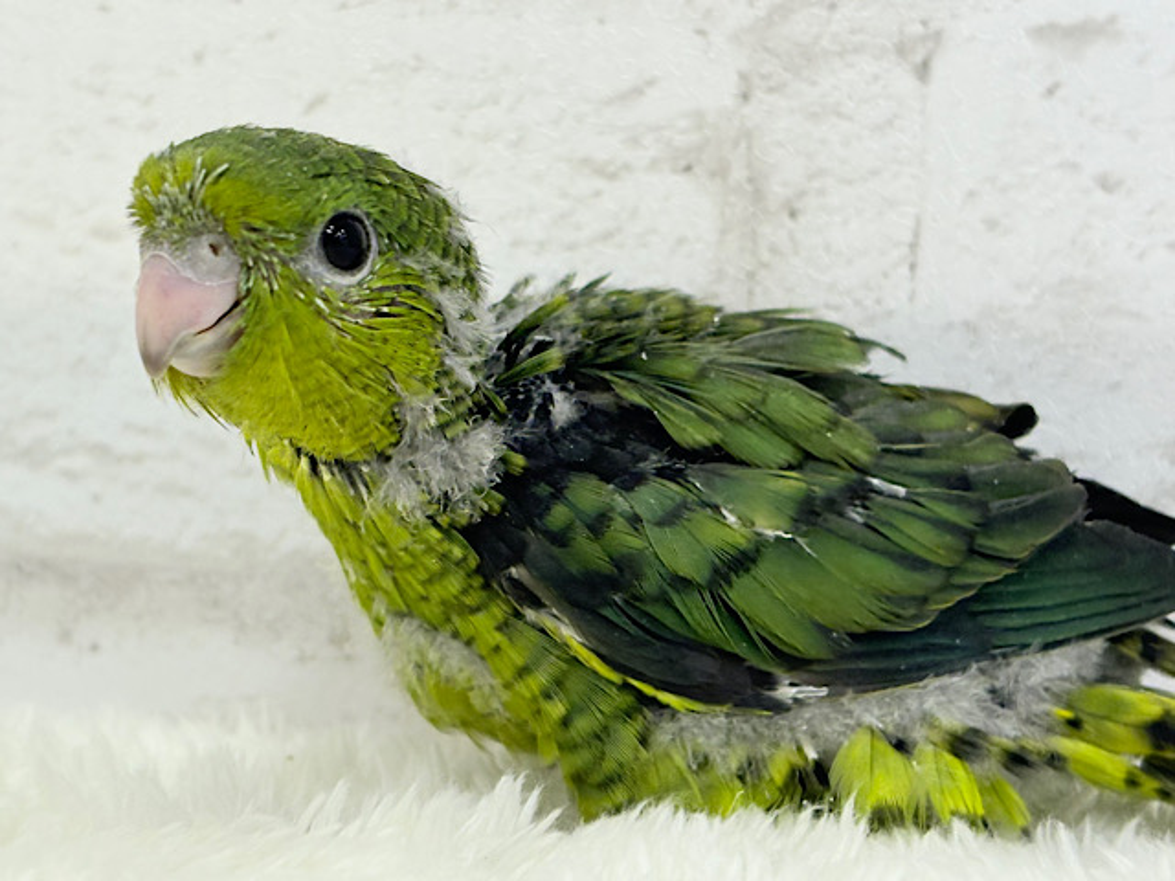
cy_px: 440
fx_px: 1765
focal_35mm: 52
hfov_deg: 36.8
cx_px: 588
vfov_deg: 28.0
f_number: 1.6
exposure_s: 1/100
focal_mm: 5.96
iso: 125
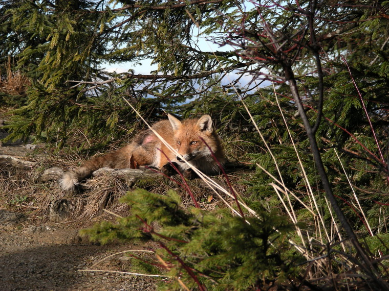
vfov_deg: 10.0
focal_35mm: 148
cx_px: 194
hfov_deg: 13.3
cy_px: 146
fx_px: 1663
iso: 50
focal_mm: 24.7
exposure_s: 1/238
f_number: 4
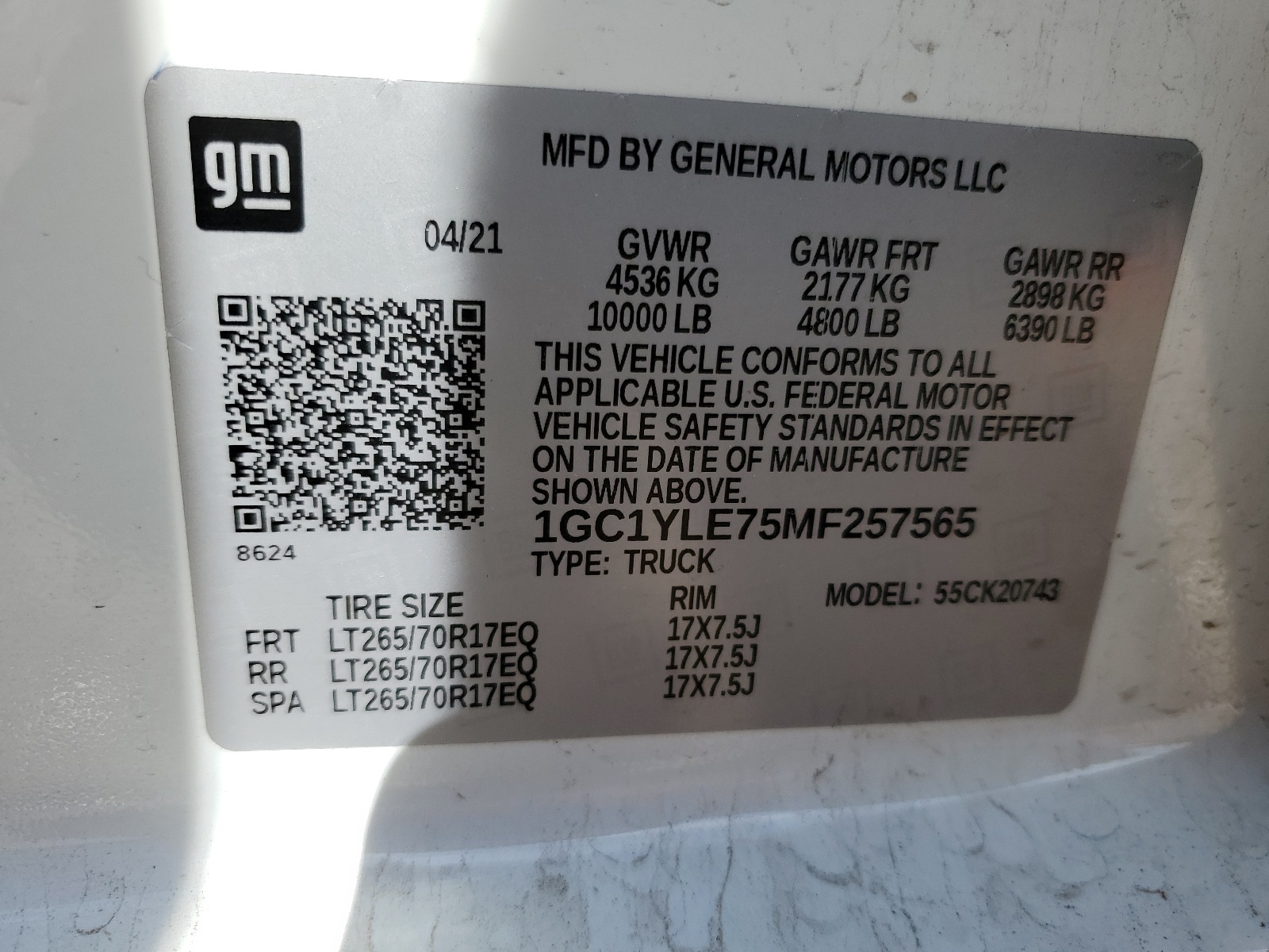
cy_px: 476
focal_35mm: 26
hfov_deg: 67.3
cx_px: 634
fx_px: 953
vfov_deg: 53.1
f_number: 1.5
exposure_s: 1/1429
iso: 50
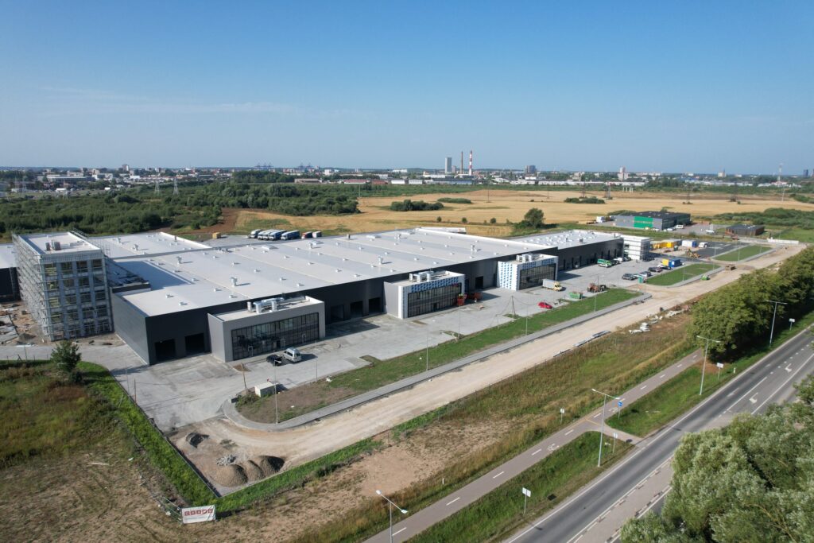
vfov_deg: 57.2
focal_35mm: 22
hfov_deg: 78.6
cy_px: 272
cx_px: 407
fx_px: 497
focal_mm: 8.38
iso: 100
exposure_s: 1/1600
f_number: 2.8
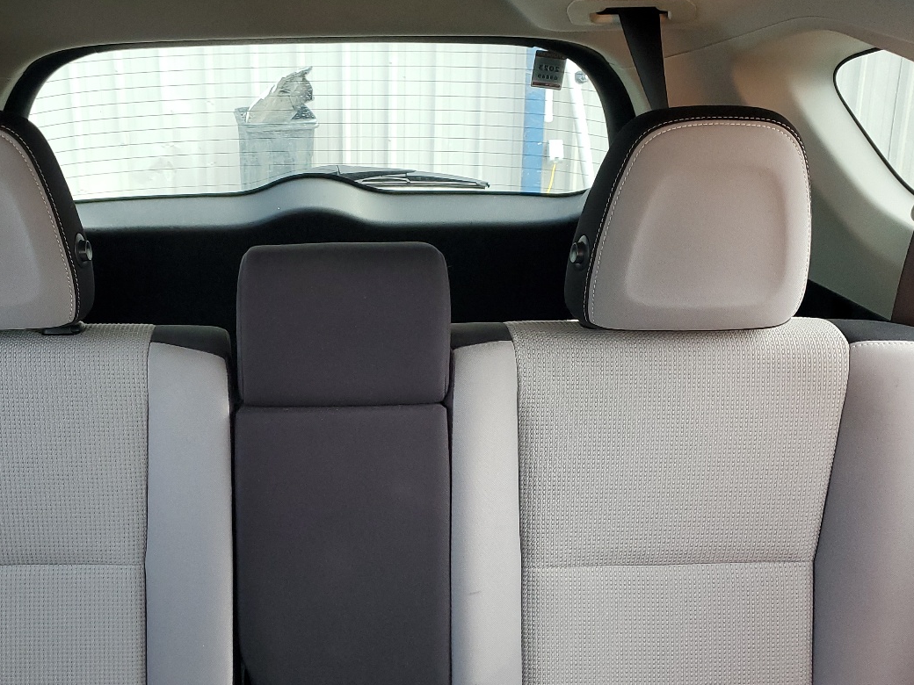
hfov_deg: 46.0
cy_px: 365
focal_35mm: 40
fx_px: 1056
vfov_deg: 35.9
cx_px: 301
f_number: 1.5
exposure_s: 1/120
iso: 95
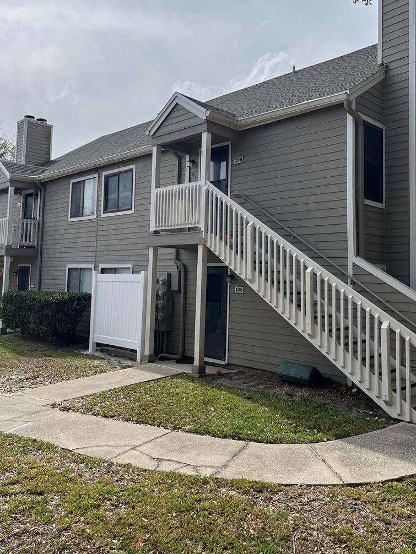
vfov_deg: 58.0
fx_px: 497
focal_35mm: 31
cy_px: 232
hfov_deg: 45.4
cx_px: 219
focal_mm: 5.1
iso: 50
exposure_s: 1/5848
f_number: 1.6
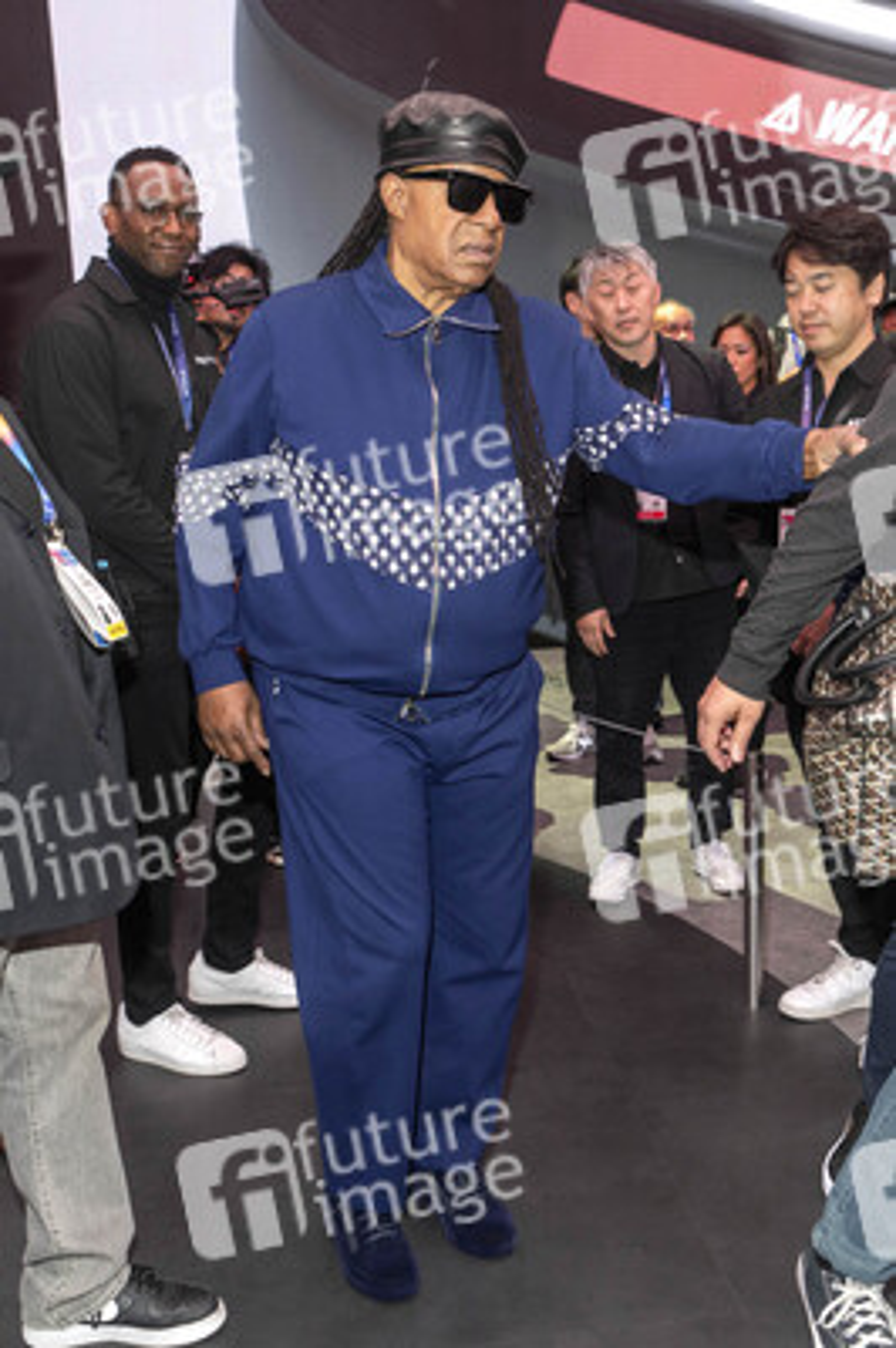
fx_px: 1084
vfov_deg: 63.7
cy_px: 674
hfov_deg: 44.9
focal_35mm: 29
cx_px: 448
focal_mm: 29
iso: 800
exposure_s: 1/200
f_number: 4
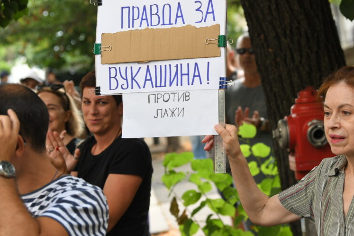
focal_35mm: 96
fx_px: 944
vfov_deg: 14.2
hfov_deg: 21.2
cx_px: 202
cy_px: 96
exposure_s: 1/800
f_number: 4
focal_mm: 70
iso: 800
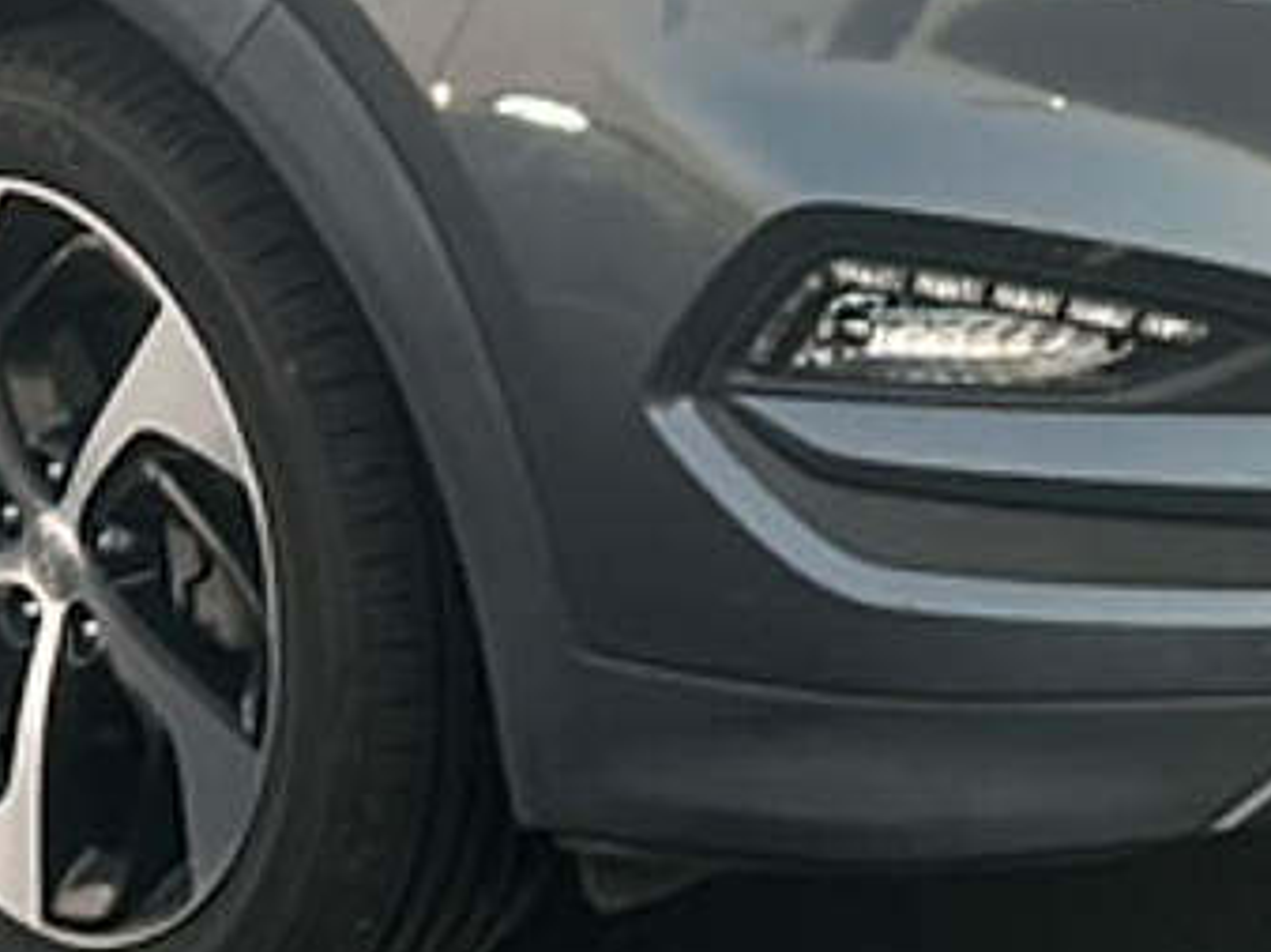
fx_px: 4696
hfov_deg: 15.3
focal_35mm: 128
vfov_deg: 11.4
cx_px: 259
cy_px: -139
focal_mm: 5.7
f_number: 1.5
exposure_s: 1/60
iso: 80
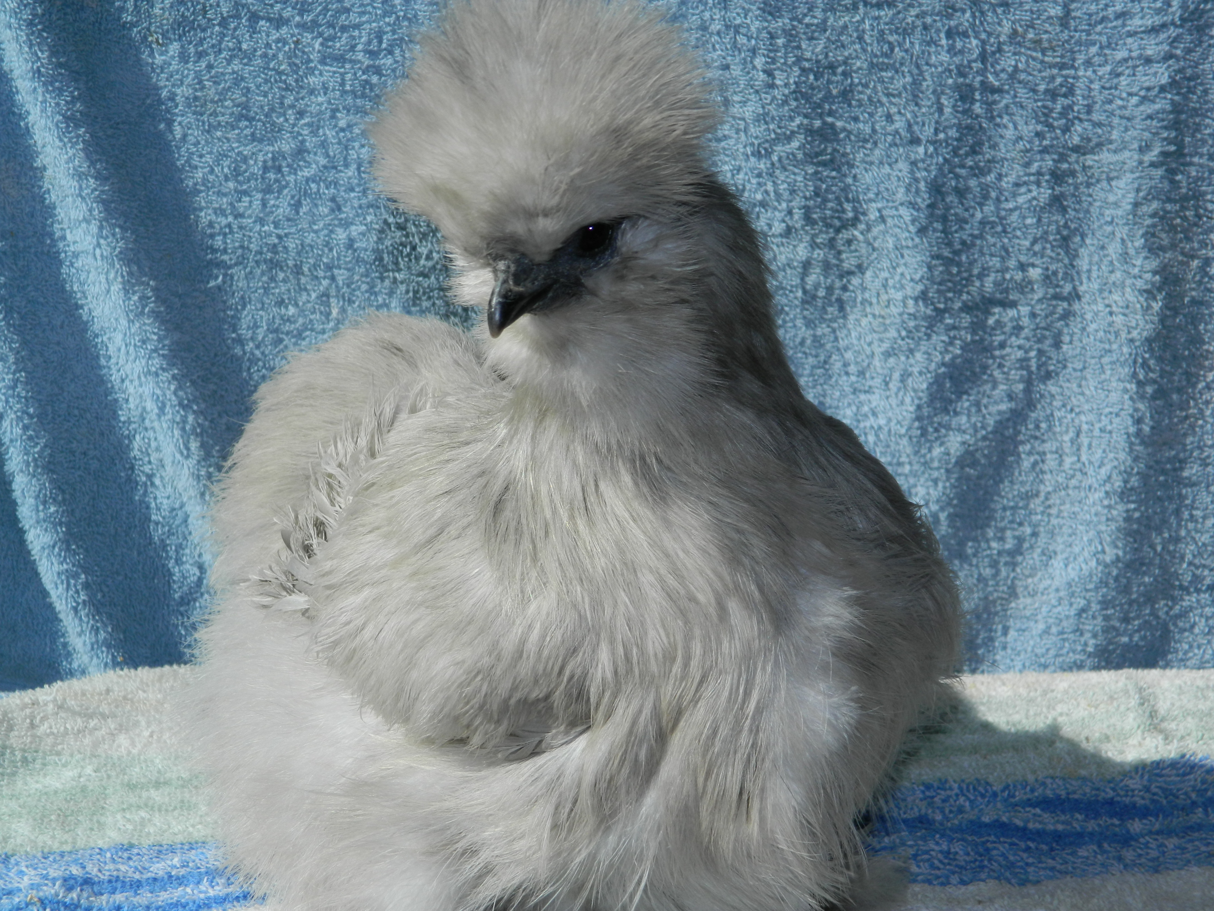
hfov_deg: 23.3
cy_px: 456
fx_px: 2946
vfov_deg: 17.6
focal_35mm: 84
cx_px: 607
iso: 80
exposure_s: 1/800
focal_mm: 15.1
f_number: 4.2
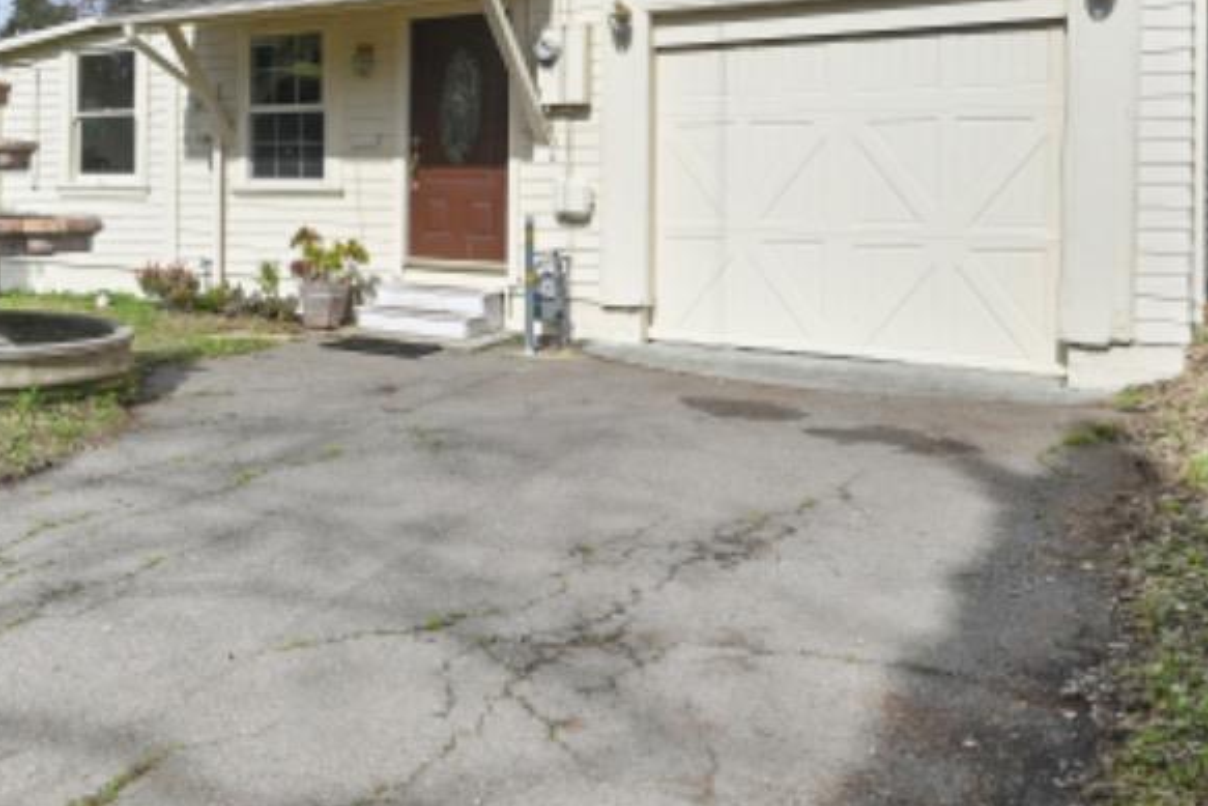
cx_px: 114
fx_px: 1208
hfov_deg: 47.5
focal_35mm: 36
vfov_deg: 35.9
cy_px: 186
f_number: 9
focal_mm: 14
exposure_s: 1/800
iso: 400
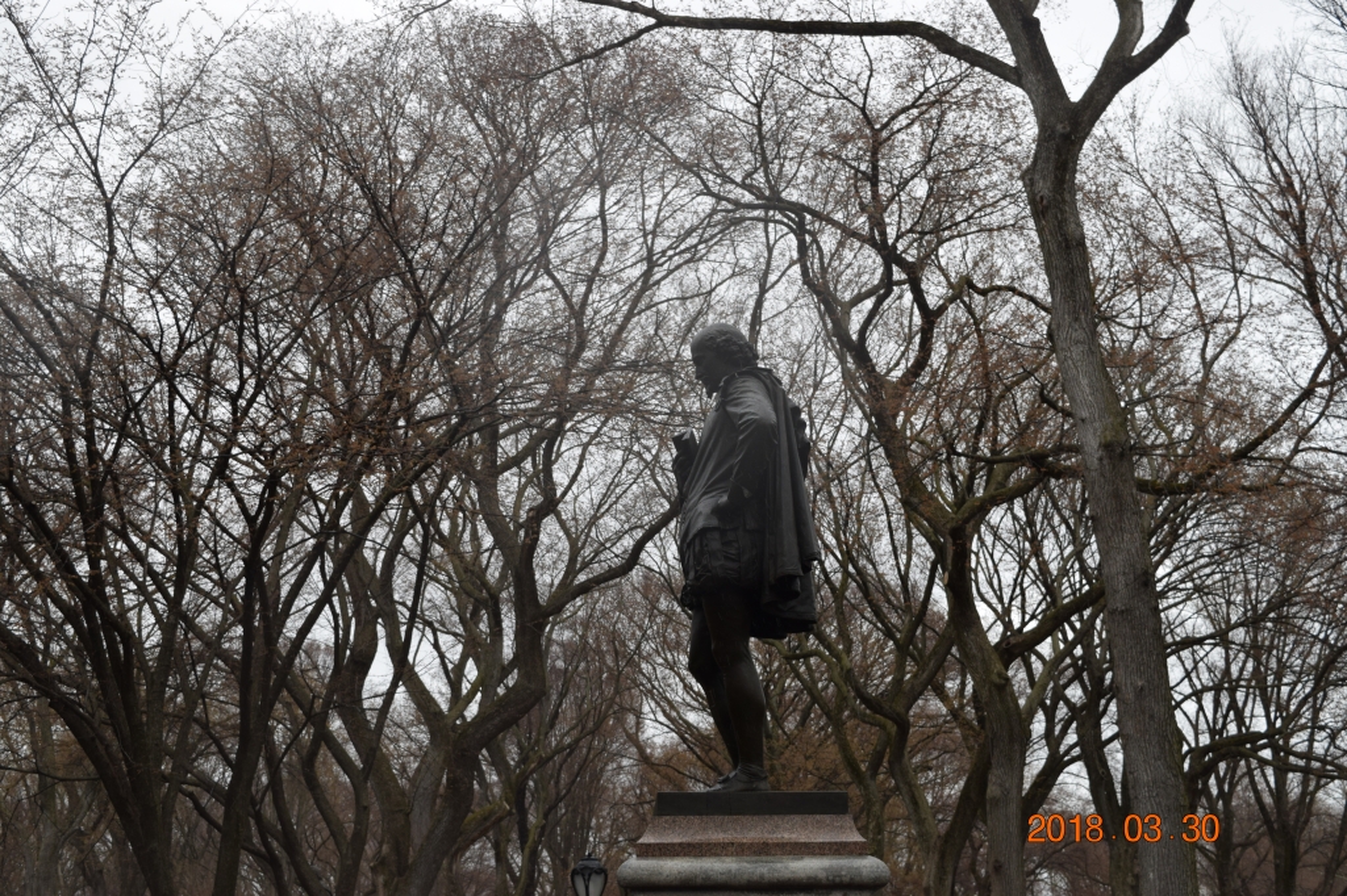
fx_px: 1908
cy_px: 448
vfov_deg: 26.5
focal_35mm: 51
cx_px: 674
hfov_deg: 38.9
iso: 400
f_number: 8
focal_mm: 34
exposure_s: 1/200
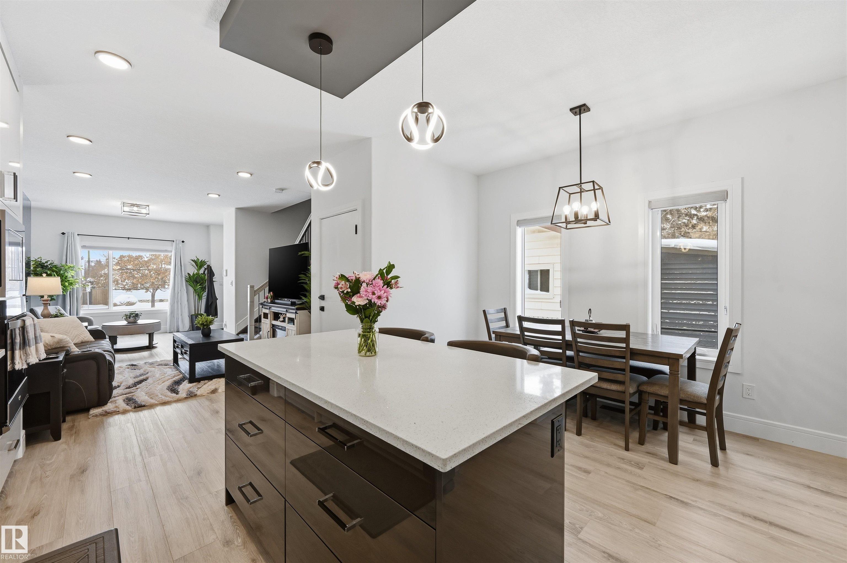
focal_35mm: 14
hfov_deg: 104.3
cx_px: 424
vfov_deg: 81.1
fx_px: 329
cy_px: 282
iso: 100
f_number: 8
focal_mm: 14
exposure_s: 1/60
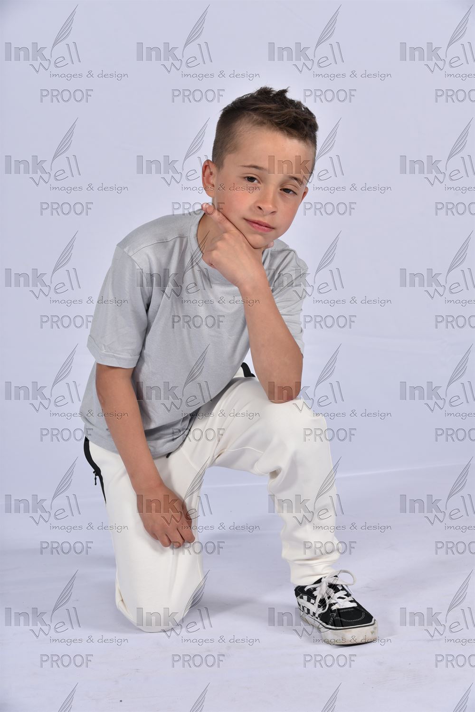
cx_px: 238
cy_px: 356
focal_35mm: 66
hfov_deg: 20.6
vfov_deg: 30.5
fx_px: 1305
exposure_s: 1/200
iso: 250
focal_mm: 66
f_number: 8
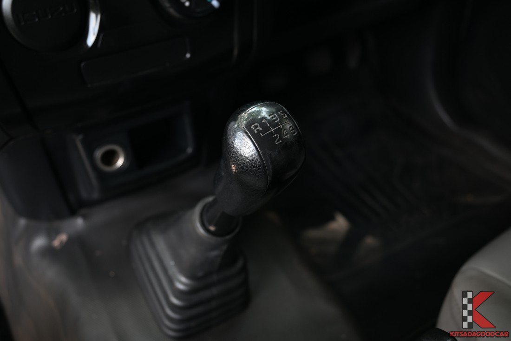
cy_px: 170
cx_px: 256
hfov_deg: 57.2
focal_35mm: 33
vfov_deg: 40.0
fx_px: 469
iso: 280
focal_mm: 33
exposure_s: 1/45
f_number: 5.6
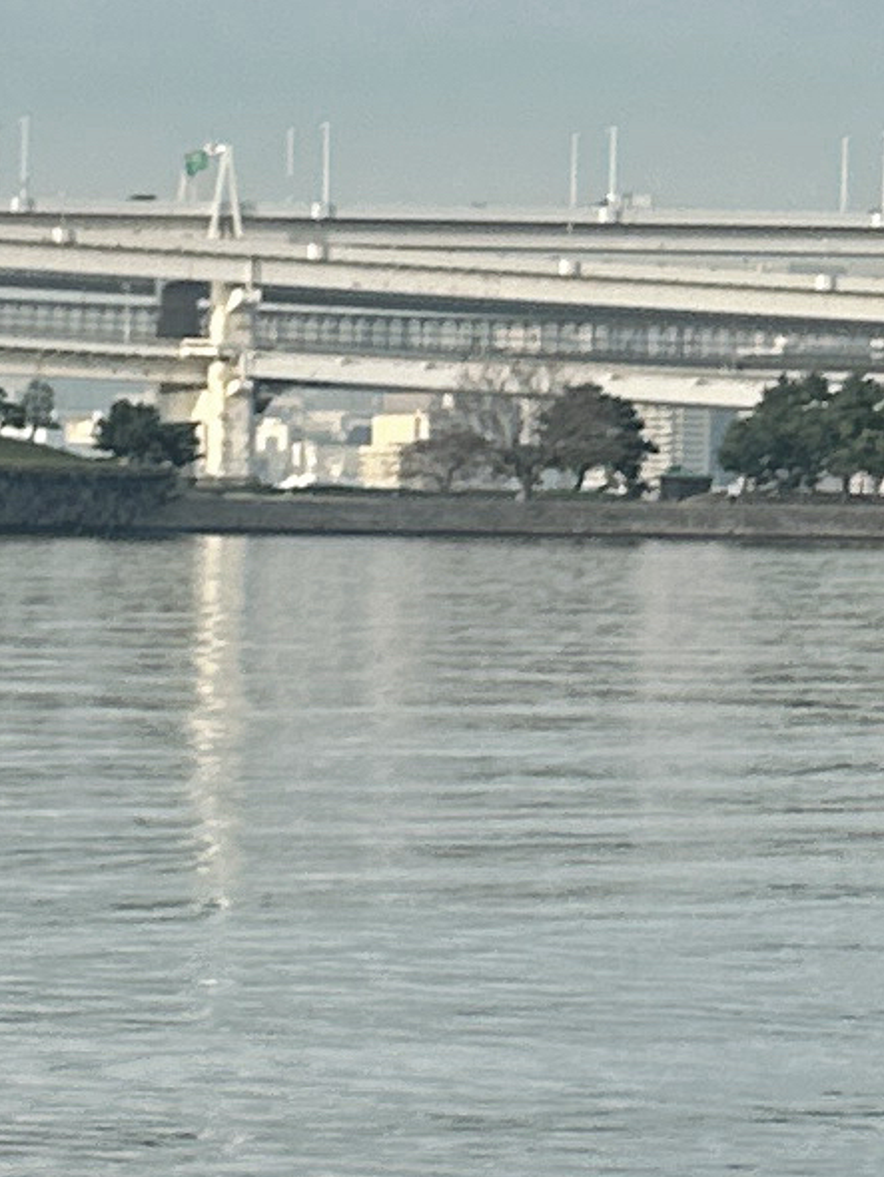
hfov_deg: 8.6
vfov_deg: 12.0
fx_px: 5580
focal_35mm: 164
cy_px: 585
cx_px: -920
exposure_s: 1/2203
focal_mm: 6.86
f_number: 1.78
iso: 80
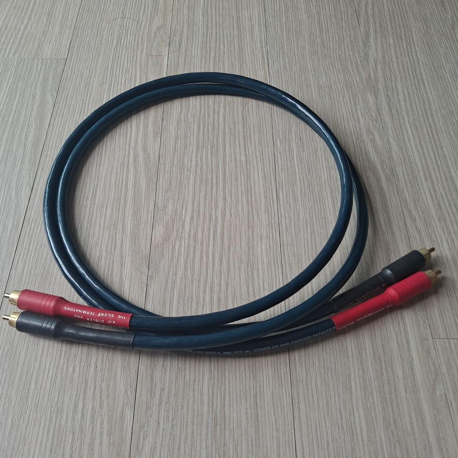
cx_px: 217
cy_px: 229
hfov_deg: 55.6
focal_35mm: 29
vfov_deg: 55.6
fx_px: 434
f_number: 1.8
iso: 40
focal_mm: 5.23
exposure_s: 1/120
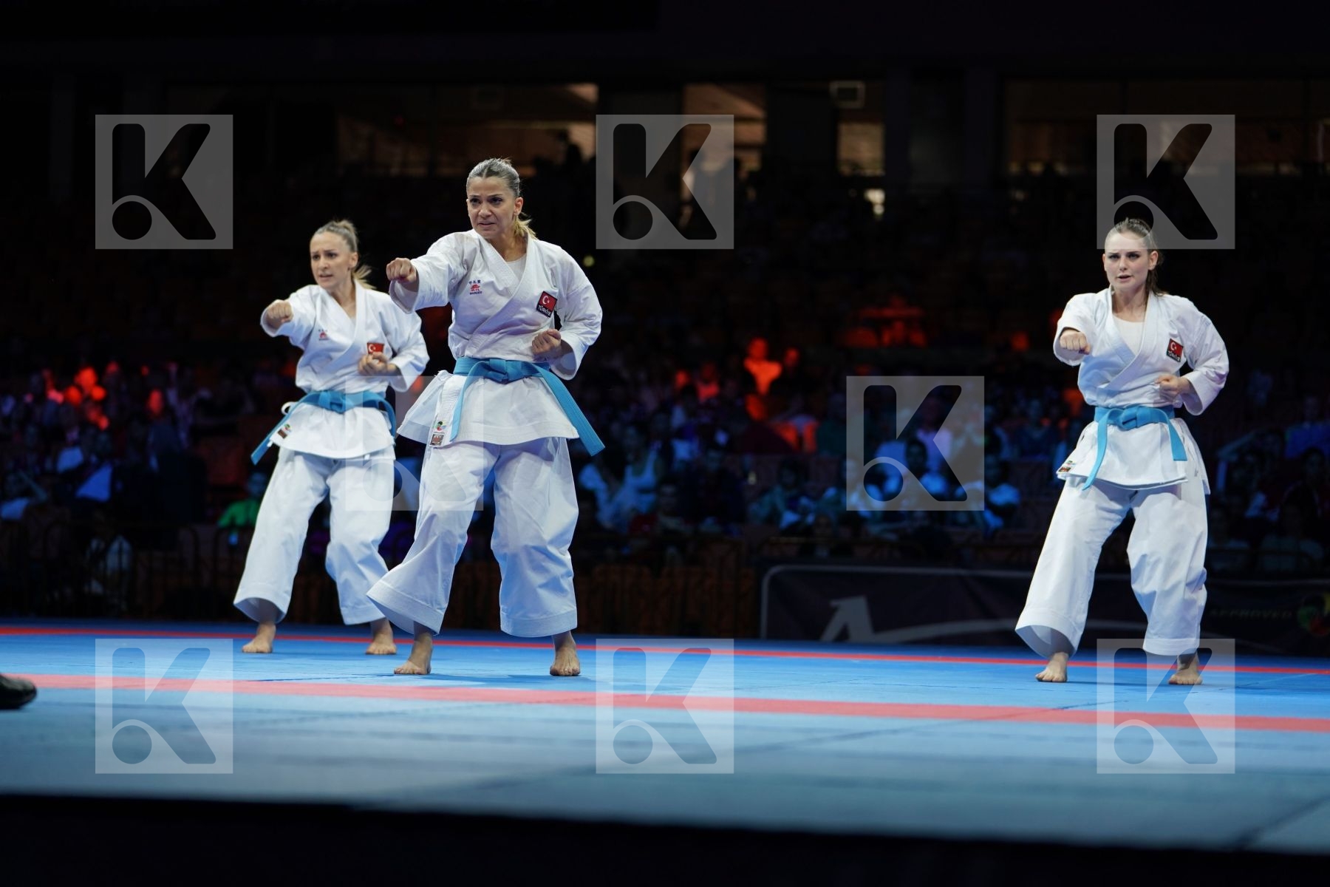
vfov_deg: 13.2
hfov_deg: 19.6
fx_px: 3842
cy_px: 444
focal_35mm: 104
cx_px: 665
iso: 640
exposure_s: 1/500
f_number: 2.8
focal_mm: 104
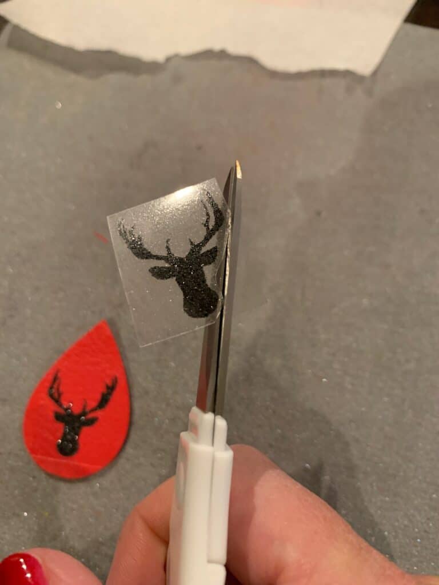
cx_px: 220
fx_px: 440
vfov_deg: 67.3
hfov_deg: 53.1
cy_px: 292
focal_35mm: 26
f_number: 1.8
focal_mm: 4.25
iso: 500
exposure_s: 1/30
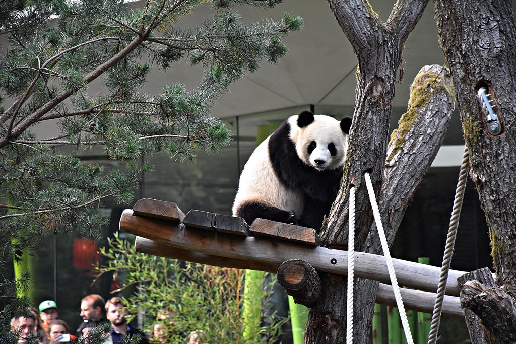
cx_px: 258
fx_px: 3010
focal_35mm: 210
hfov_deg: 9.8
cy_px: 172
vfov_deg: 6.5
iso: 2000
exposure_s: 1/500
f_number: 5.6
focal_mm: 140
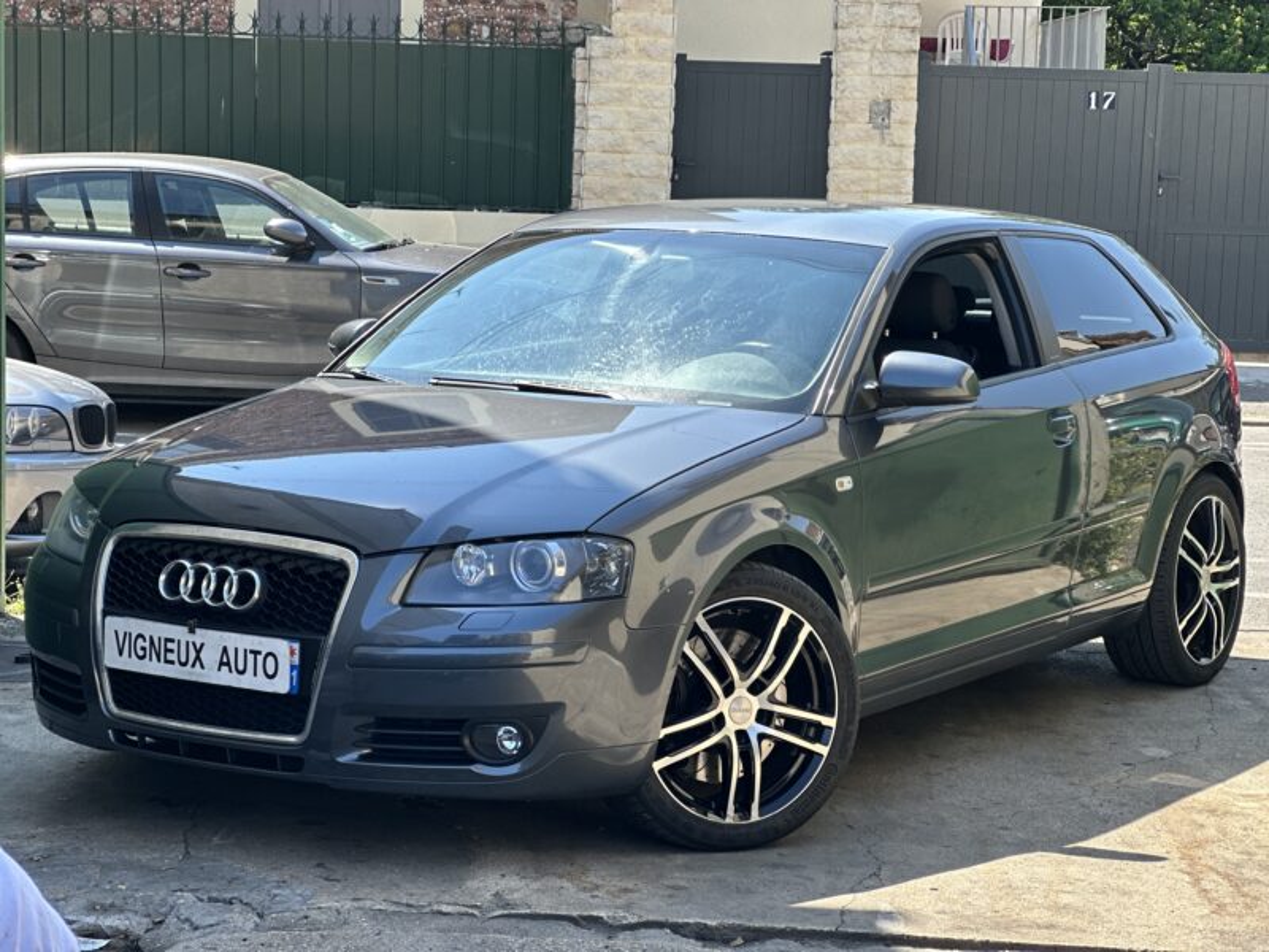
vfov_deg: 19.1
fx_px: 2823
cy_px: 476
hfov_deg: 25.3
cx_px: 634
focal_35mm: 77
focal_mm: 9
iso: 20
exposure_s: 1/153
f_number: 2.8
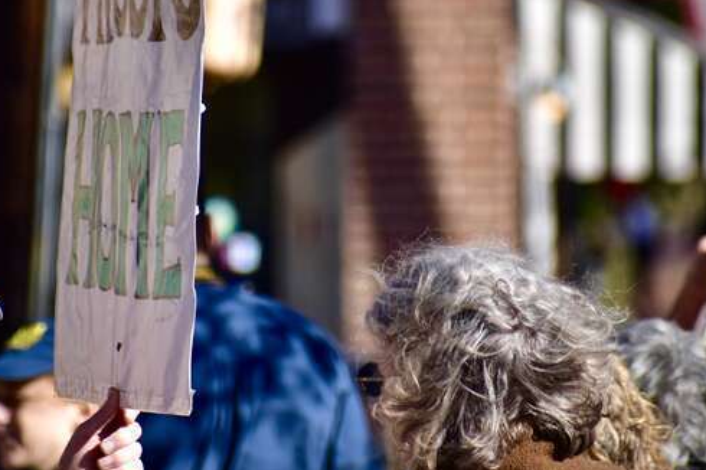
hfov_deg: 2.8
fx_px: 14404
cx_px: 327
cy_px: 148
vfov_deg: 1.9
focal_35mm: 735
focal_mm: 300
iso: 400
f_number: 6.3
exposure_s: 1/1250
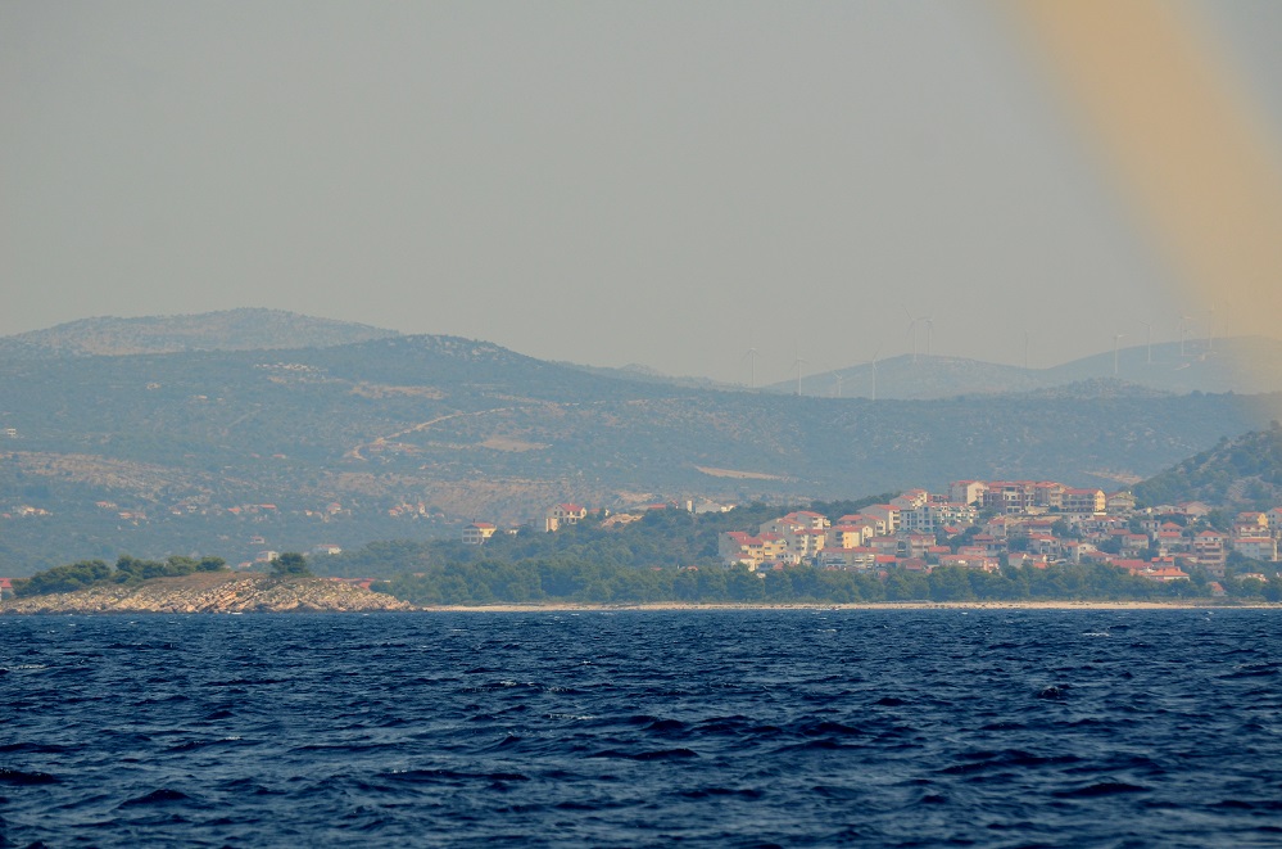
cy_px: 424
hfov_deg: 7.6
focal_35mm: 270
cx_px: 641
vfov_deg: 5.1
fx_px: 9592
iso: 400
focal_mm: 180
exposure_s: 1/2500
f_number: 5.6
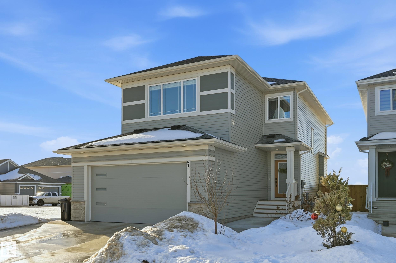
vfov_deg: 43.5
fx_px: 330
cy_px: 132
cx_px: 198
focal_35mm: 30
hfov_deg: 62.0
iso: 100
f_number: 10
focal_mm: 30
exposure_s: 1/2000
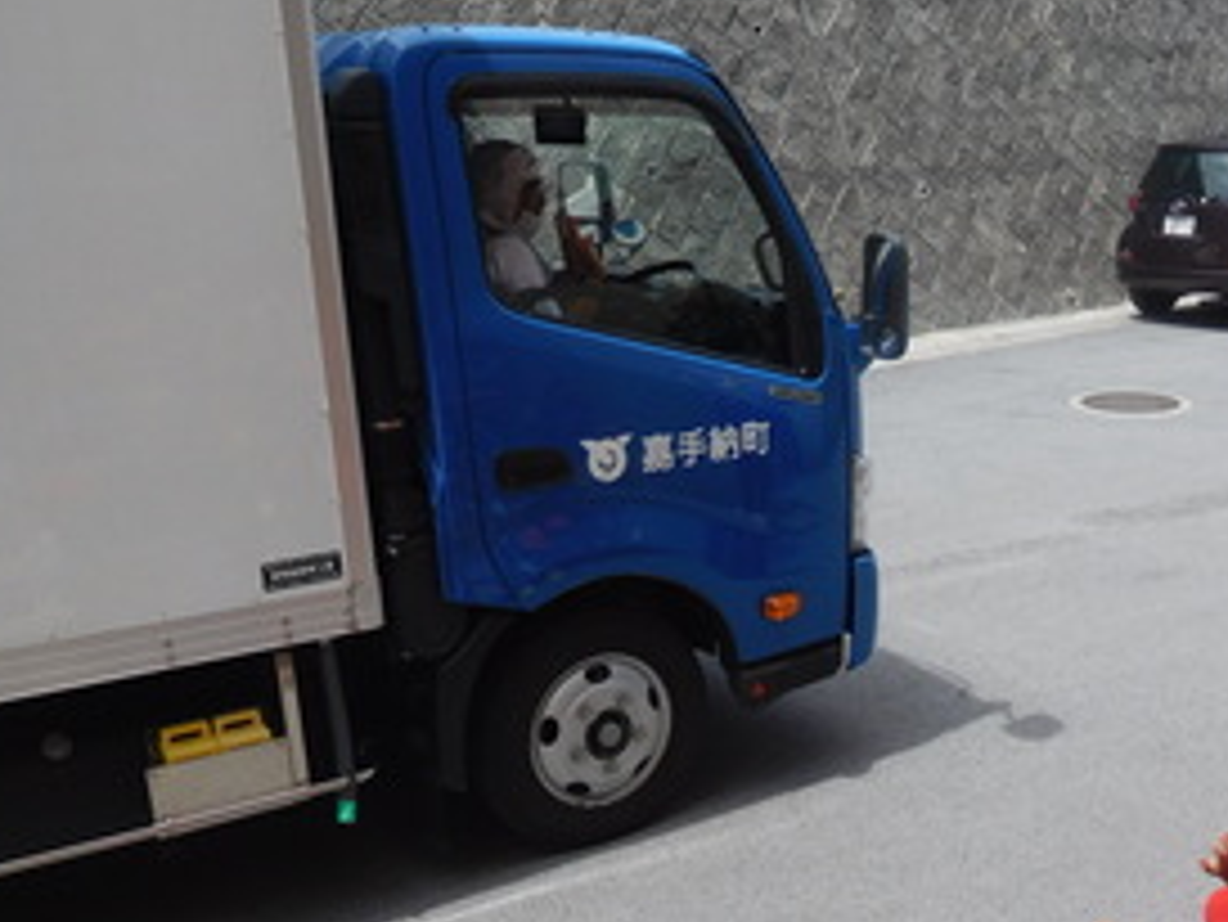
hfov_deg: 42.0
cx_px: 868
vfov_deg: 32.4
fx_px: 1562
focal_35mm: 44
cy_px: 666
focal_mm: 4.5
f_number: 6.8
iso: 125
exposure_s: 1/400
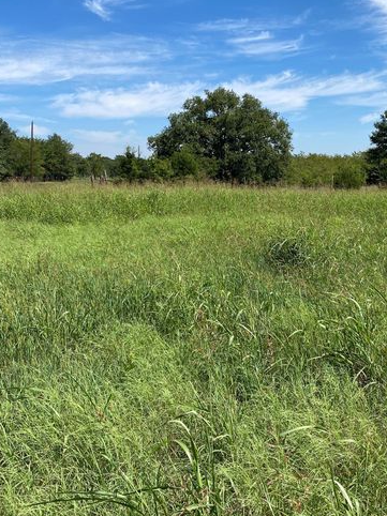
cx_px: 226
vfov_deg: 51.1
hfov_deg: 39.5
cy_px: 208
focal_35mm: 36
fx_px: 537
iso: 32
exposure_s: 1/2688
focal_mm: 4.25
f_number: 1.8
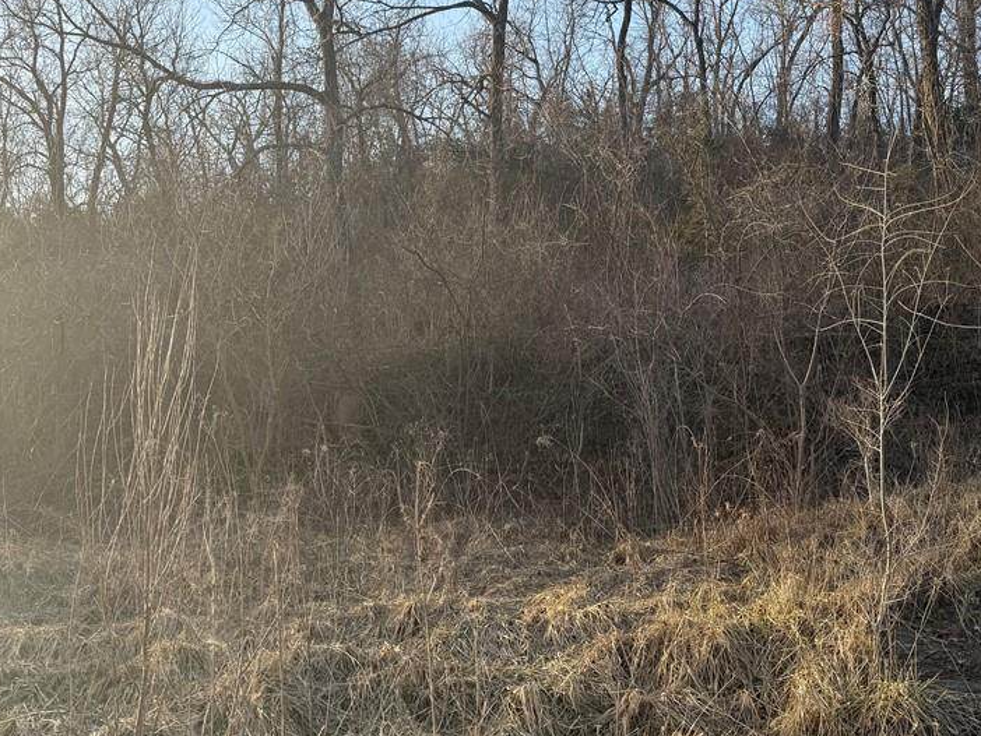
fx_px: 992
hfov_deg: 52.4
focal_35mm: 35
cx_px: 559
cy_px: 204
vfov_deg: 39.8
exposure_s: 1/1250
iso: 80
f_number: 1.78
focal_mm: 6.76
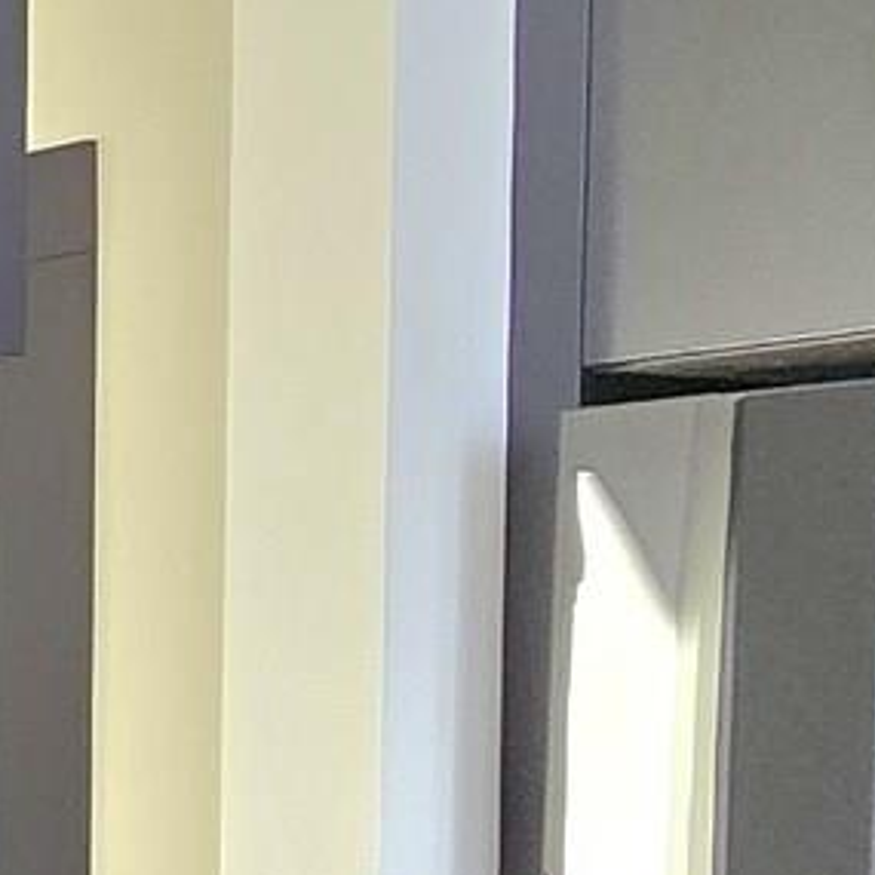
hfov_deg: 13.1
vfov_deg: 17.9
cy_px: 1016
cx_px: -1339
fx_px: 2660
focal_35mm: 93
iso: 64
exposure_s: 1/60.2
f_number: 2.2
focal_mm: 2.2
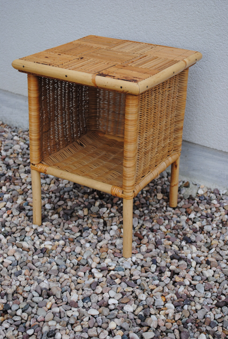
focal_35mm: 54
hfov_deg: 25.2
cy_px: 170
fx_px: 511
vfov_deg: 36.8
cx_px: 114
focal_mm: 36
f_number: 5.6
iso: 180
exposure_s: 1/125
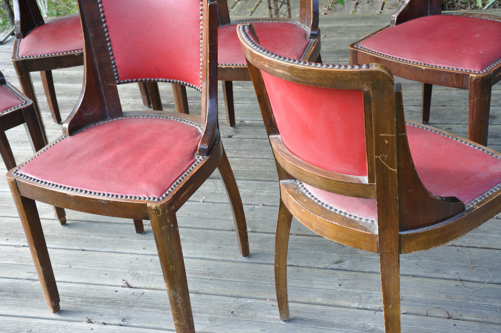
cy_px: 166
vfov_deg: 25.7
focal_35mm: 52
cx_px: 250
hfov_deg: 37.9
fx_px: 730
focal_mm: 35
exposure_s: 1/45
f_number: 6.7
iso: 200
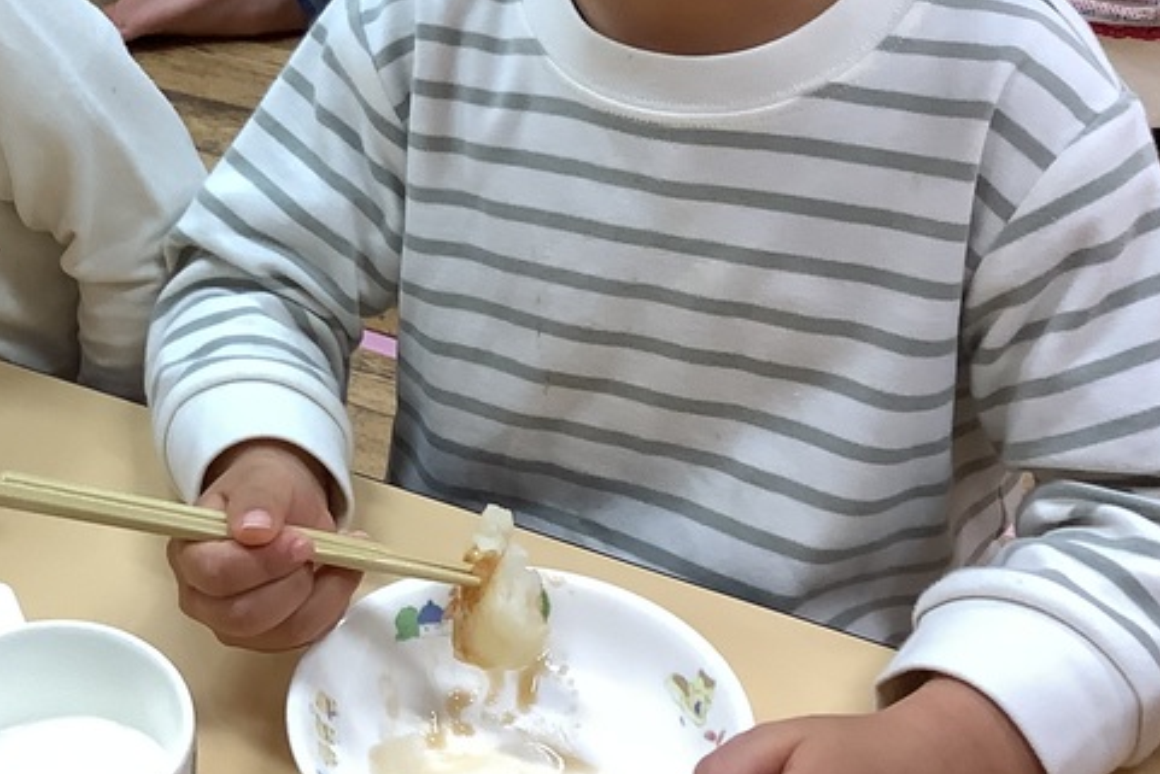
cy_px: 14
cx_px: 106
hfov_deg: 28.8
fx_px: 2159
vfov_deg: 19.8
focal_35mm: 67
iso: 160
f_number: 2.4
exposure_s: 1/60
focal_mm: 3.3
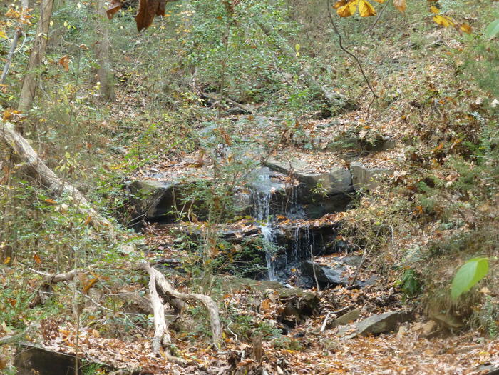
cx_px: 250
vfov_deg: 12.1
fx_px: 1759
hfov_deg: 16.1
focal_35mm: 122
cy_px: 188
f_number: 5.4
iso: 400
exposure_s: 1/80
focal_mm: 21.8
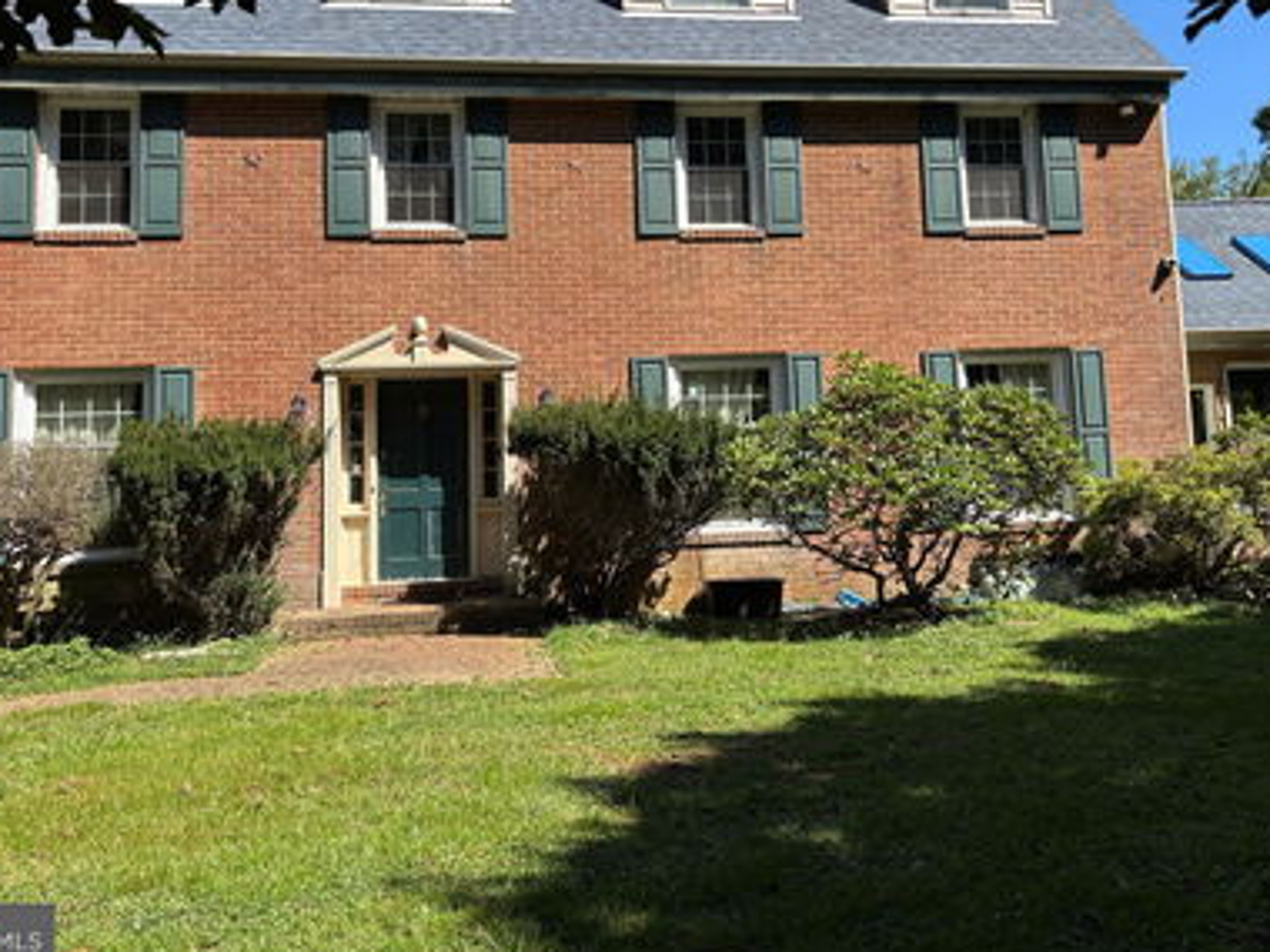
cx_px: 702
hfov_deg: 52.5
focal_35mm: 35
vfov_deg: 40.3
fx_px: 1284
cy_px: 331
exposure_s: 1/1845
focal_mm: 5.96
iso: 50
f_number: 1.6
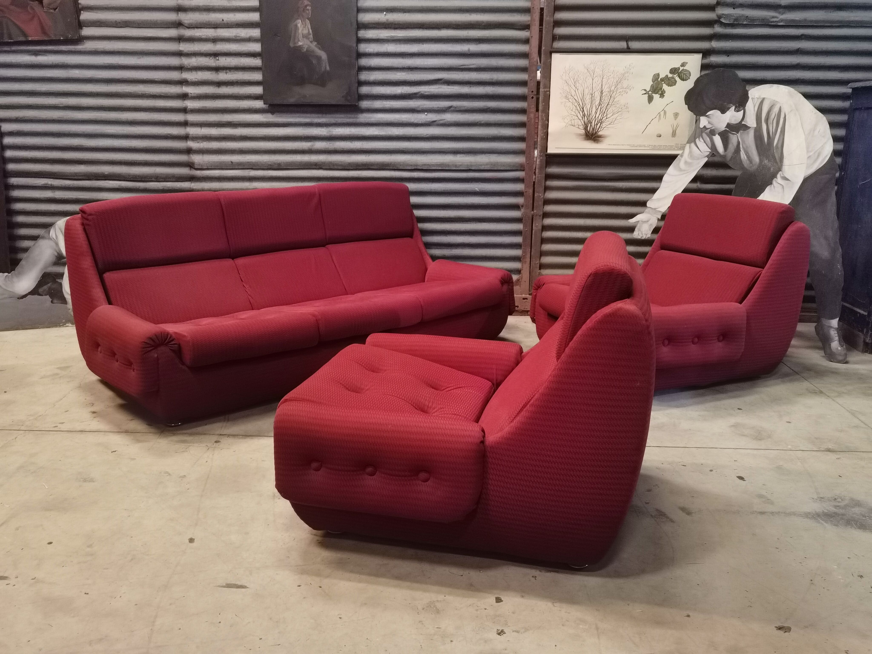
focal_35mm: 29
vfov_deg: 48.2
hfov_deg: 61.7
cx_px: 436
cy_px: 327
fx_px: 731
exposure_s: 1/25
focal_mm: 6.71
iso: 640
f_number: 1.9
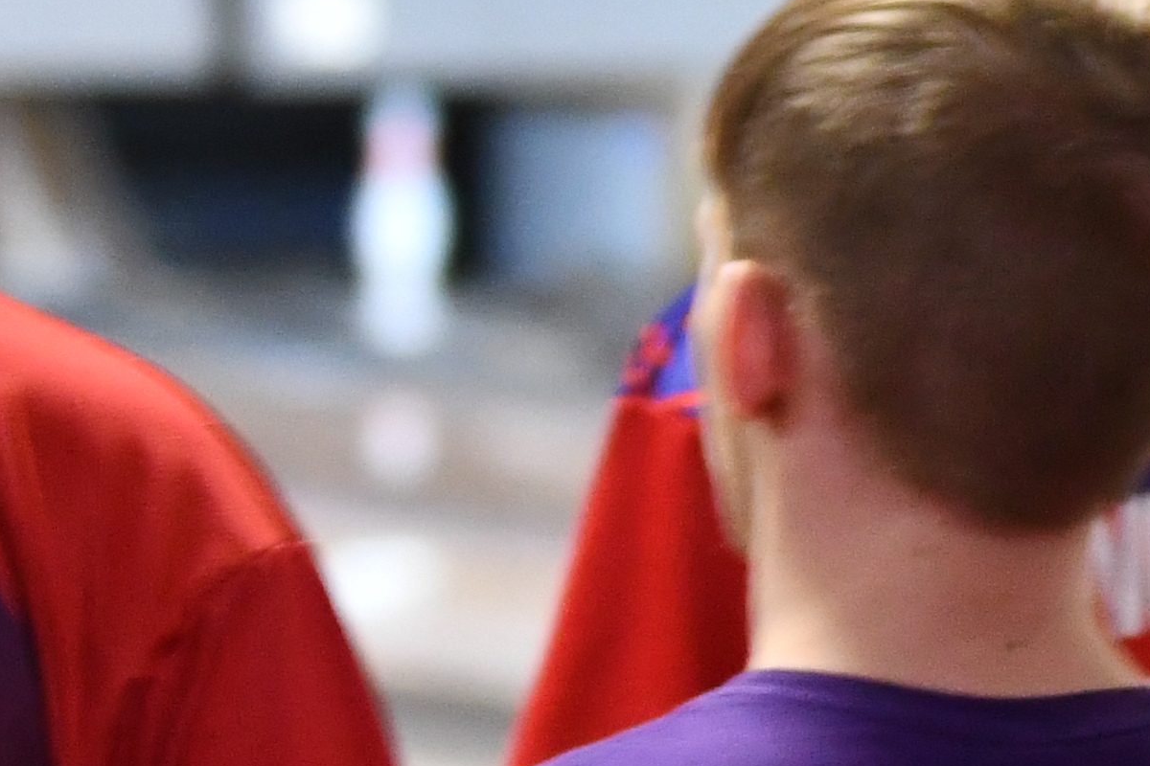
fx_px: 15556
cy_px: 481
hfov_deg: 4.2
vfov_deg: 2.8
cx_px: 1301
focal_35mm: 487
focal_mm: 70
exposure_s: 1/125
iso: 2000
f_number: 2.8
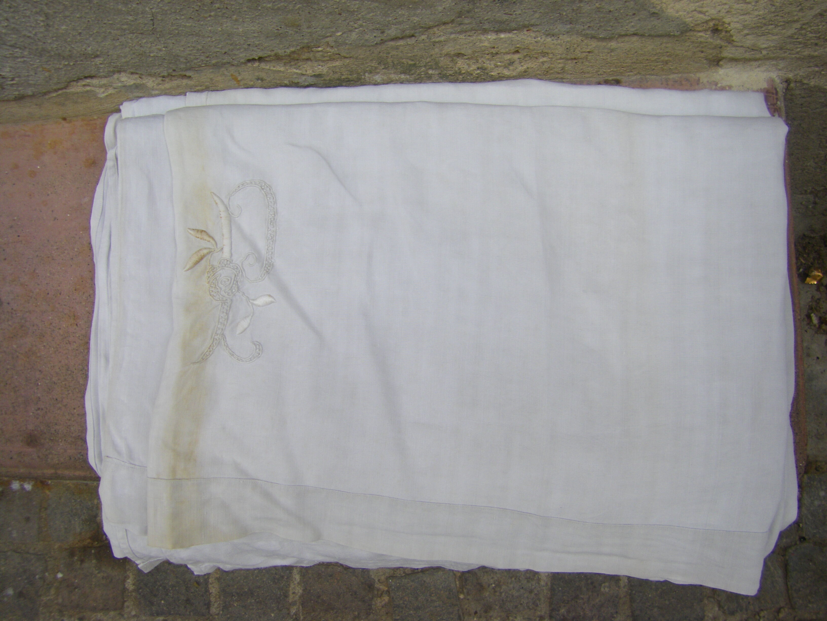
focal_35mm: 38
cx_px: 414
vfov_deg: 37.7
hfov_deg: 49.0
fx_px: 908
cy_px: 310
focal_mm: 6.3
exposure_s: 1/100
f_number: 3.5
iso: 80
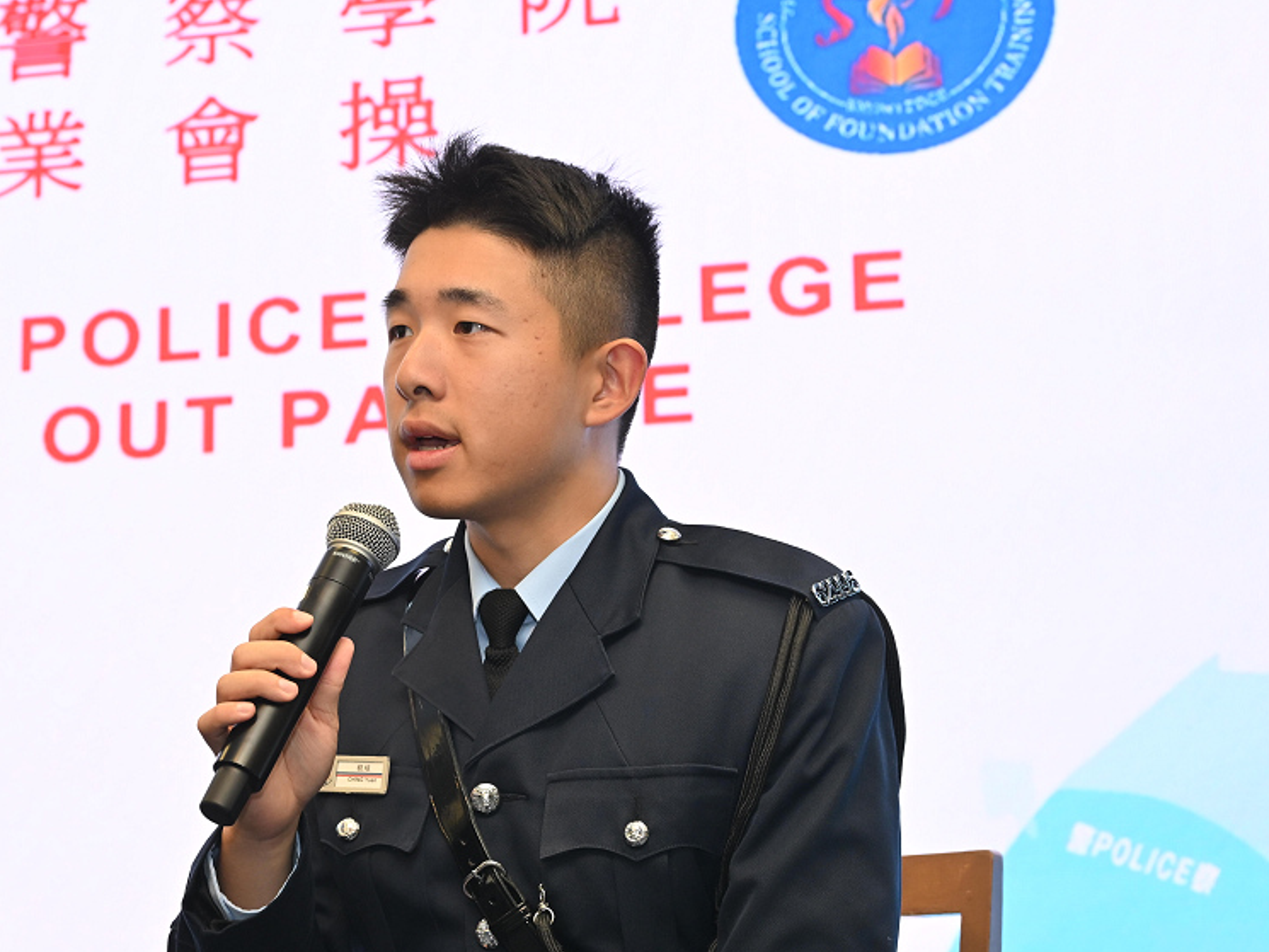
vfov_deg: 17.8
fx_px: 3043
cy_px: 416
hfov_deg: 23.6
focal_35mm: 83
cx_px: 649
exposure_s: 1/125
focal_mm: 67
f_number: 5.6
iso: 1250
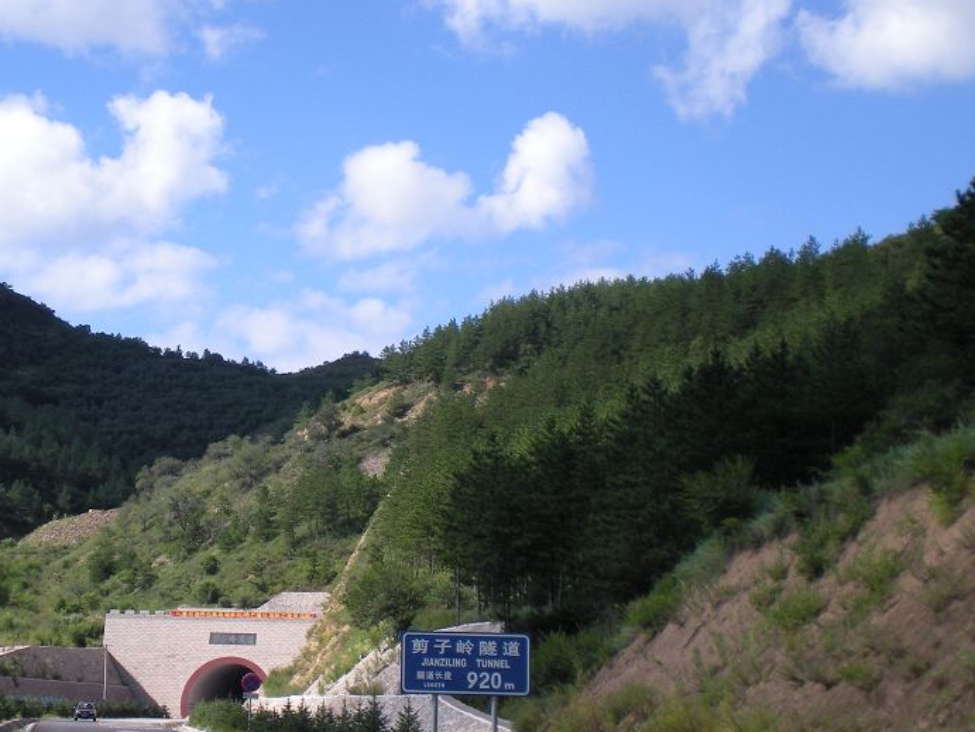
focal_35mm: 81
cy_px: 433
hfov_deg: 24.0
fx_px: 2283
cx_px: 296
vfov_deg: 18.2
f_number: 5.6
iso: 64
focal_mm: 9.3
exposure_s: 1/279
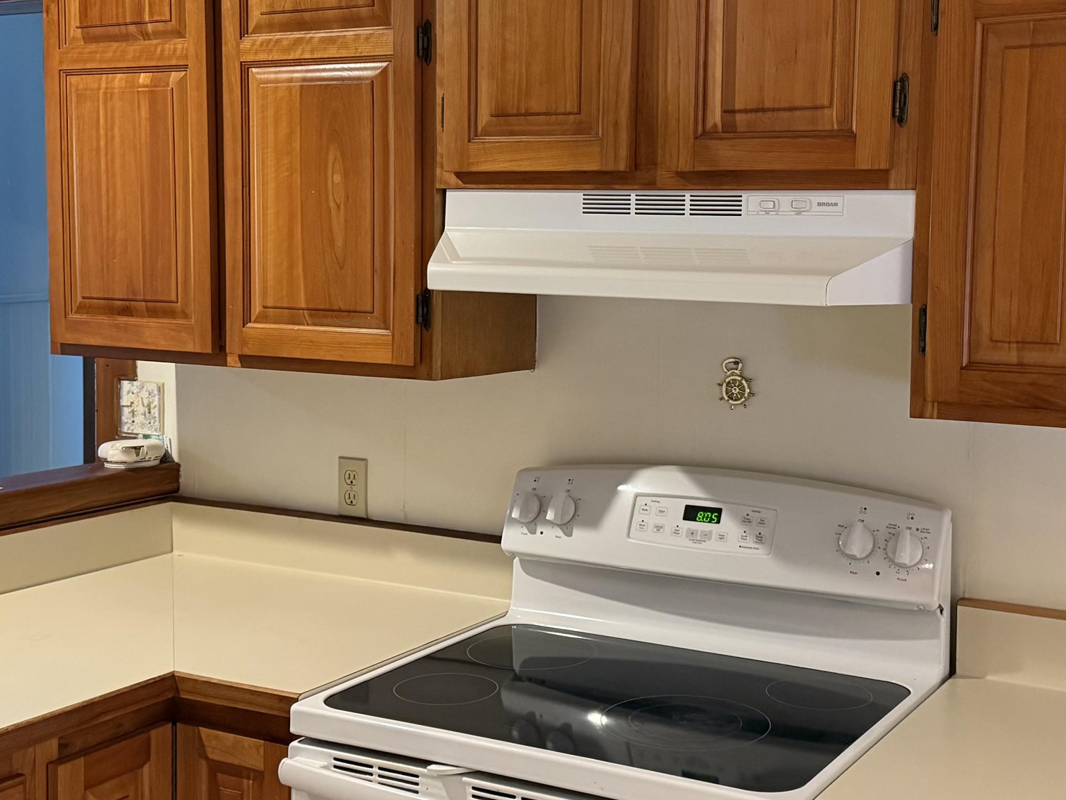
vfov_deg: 30.2
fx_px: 1478
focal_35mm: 48
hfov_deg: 39.6
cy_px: 353
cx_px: 585
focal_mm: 6.76
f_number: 1.78
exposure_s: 1/60
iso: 500
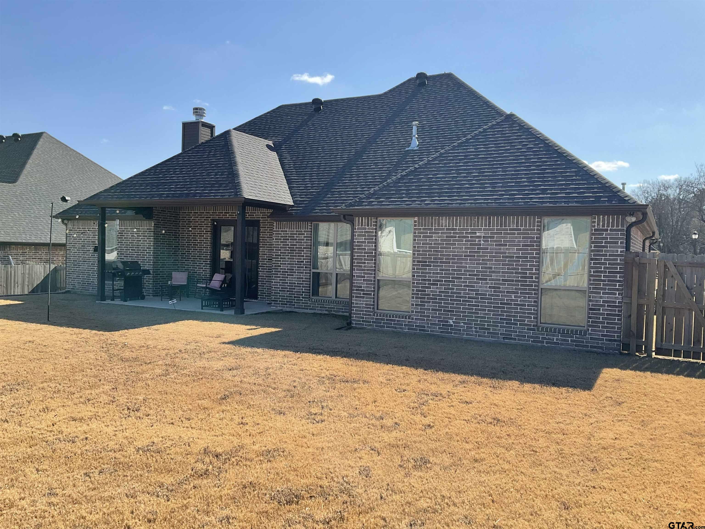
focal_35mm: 29
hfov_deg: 61.7
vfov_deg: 48.2
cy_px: 264
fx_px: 591
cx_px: 352
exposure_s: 1/1675
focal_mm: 3
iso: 25
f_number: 1.8
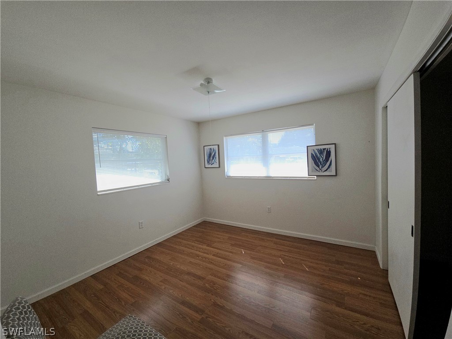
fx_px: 170
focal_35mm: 13
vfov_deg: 89.9
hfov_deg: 106.2
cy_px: 170
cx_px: 226
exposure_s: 1/120
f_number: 2.2
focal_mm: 2.2
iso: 64
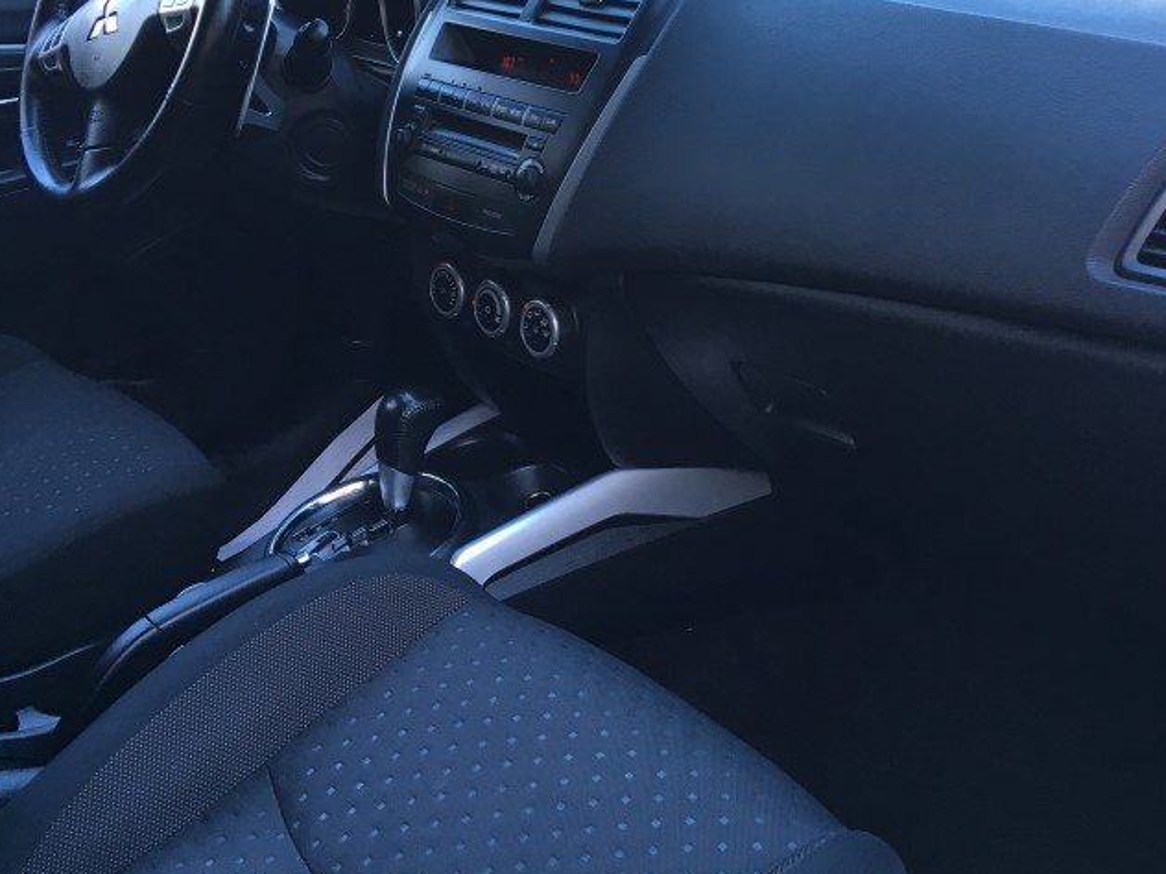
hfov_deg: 40.4
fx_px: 1583
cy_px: 295
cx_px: 637
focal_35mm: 47
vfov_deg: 30.7
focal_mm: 4.15
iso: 25
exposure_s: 1/40
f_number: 2.2
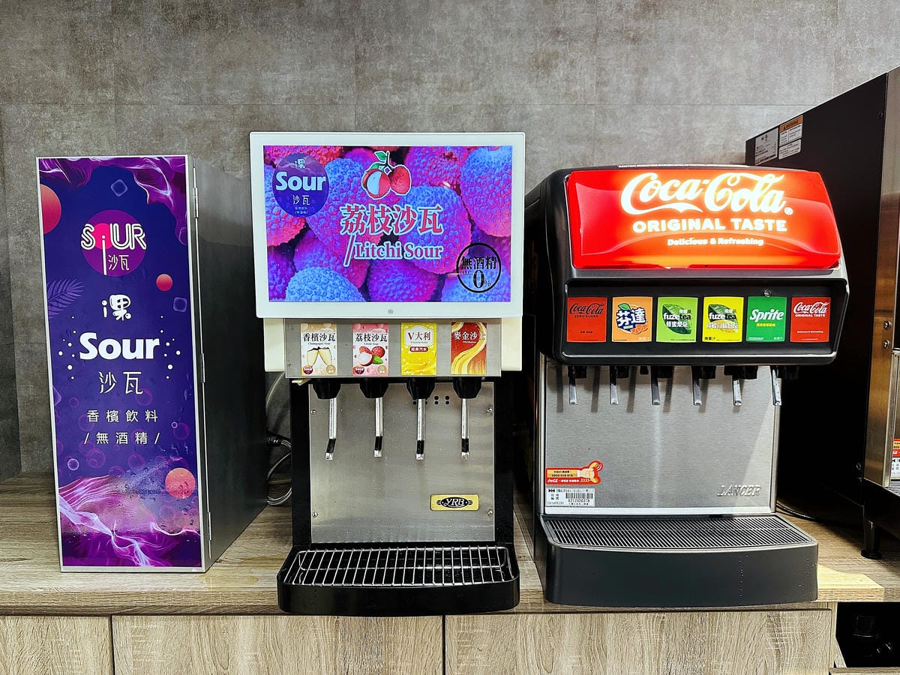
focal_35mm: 24
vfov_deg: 56.8
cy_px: 338
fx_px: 624
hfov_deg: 71.6
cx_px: 450
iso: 320
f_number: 1.78
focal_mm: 6.86
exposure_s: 1/60
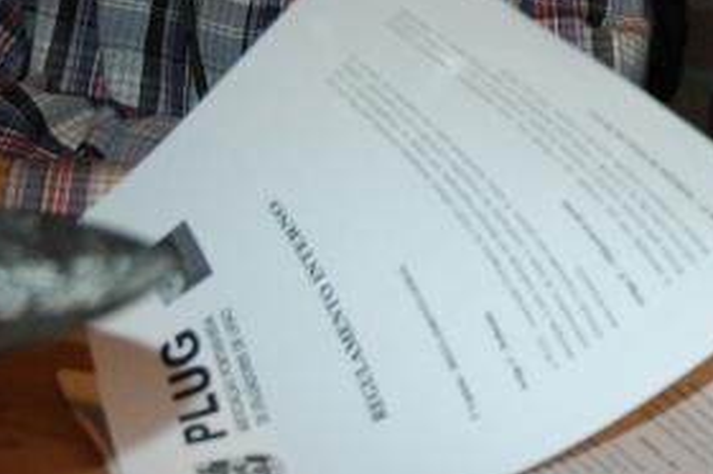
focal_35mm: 124
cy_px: -112
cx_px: 950
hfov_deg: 15.6
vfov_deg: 10.8
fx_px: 2462
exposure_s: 1/60
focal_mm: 29
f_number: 4
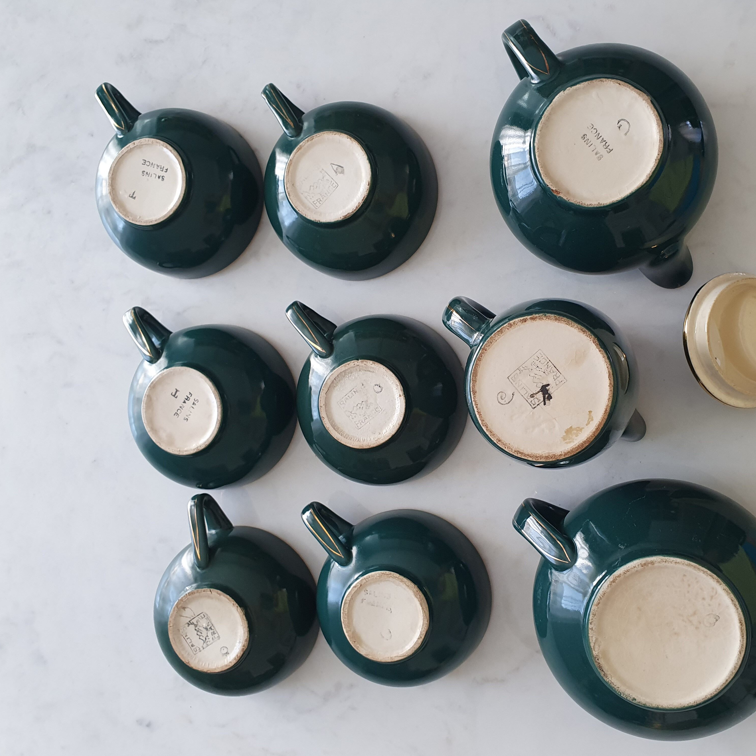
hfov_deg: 51.7
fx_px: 766
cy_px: 377
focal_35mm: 31
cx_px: 495
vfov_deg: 52.5
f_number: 2.4
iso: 125
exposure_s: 1/100
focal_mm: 4.32
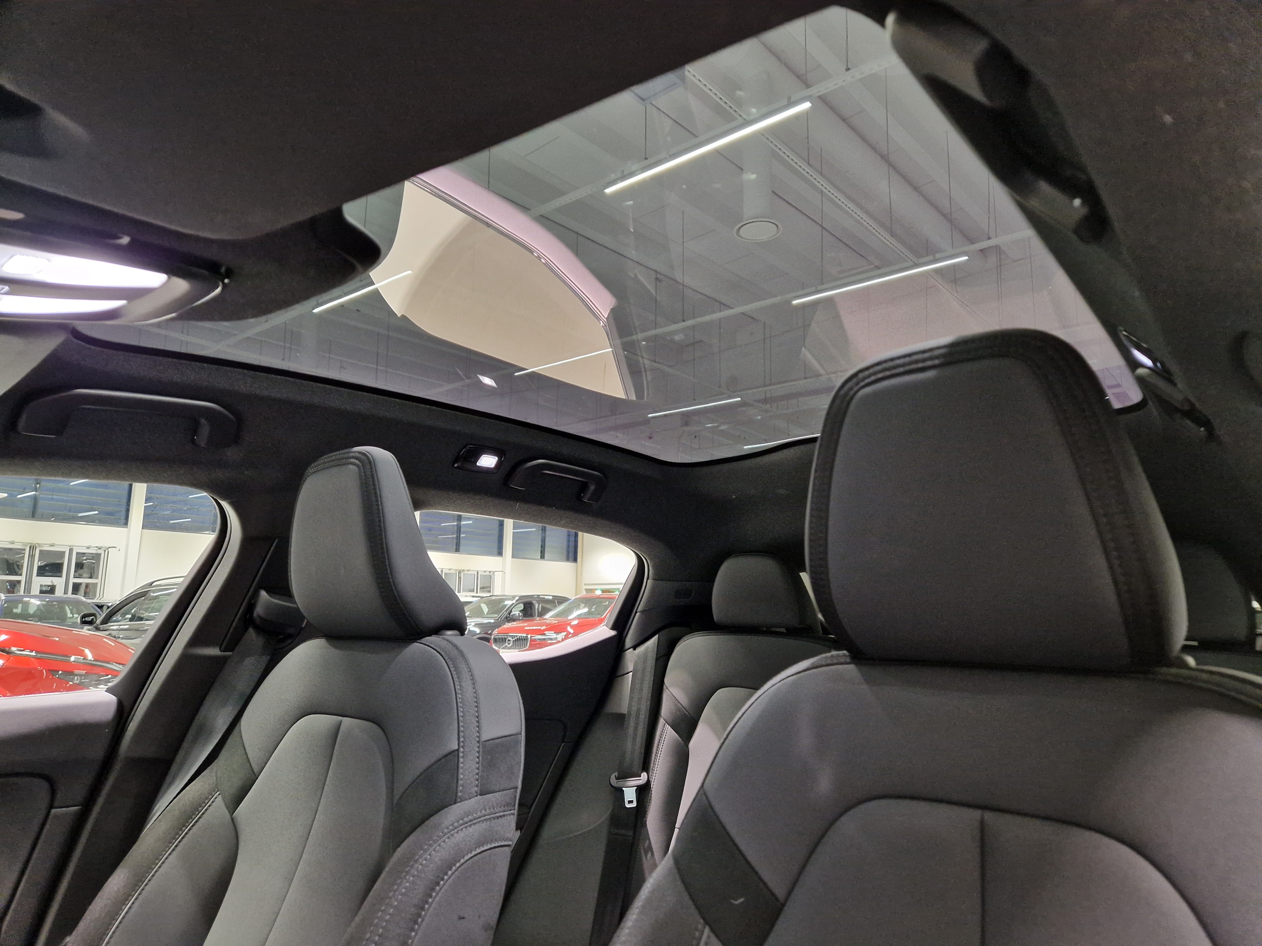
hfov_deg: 73.9
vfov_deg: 58.9
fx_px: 839
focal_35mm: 23
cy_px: 473
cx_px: 631
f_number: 1.8
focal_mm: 5.4
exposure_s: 1/50
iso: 640
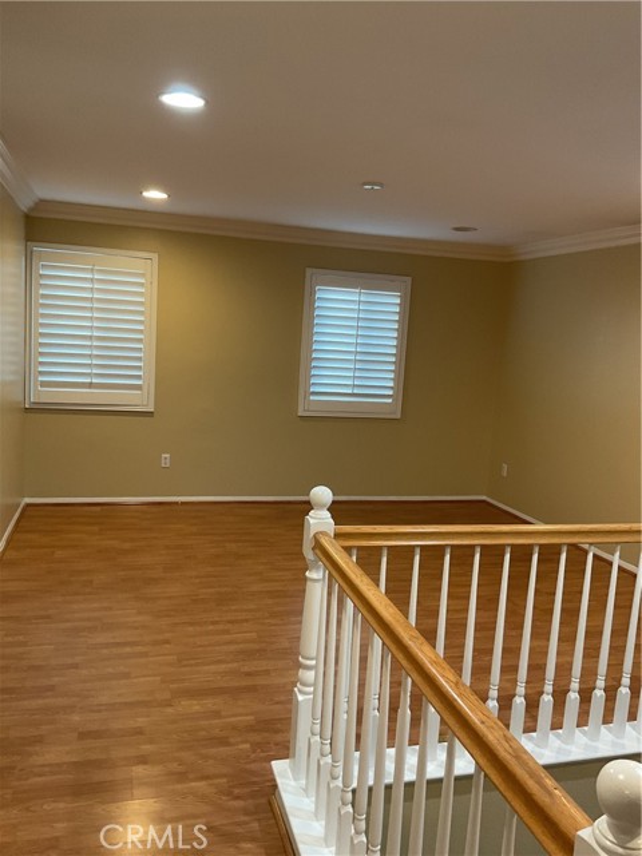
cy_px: 428
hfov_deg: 48.2
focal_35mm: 29
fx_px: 717
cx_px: 321
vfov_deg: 61.7
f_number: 1.8
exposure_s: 1/60
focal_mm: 3
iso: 125
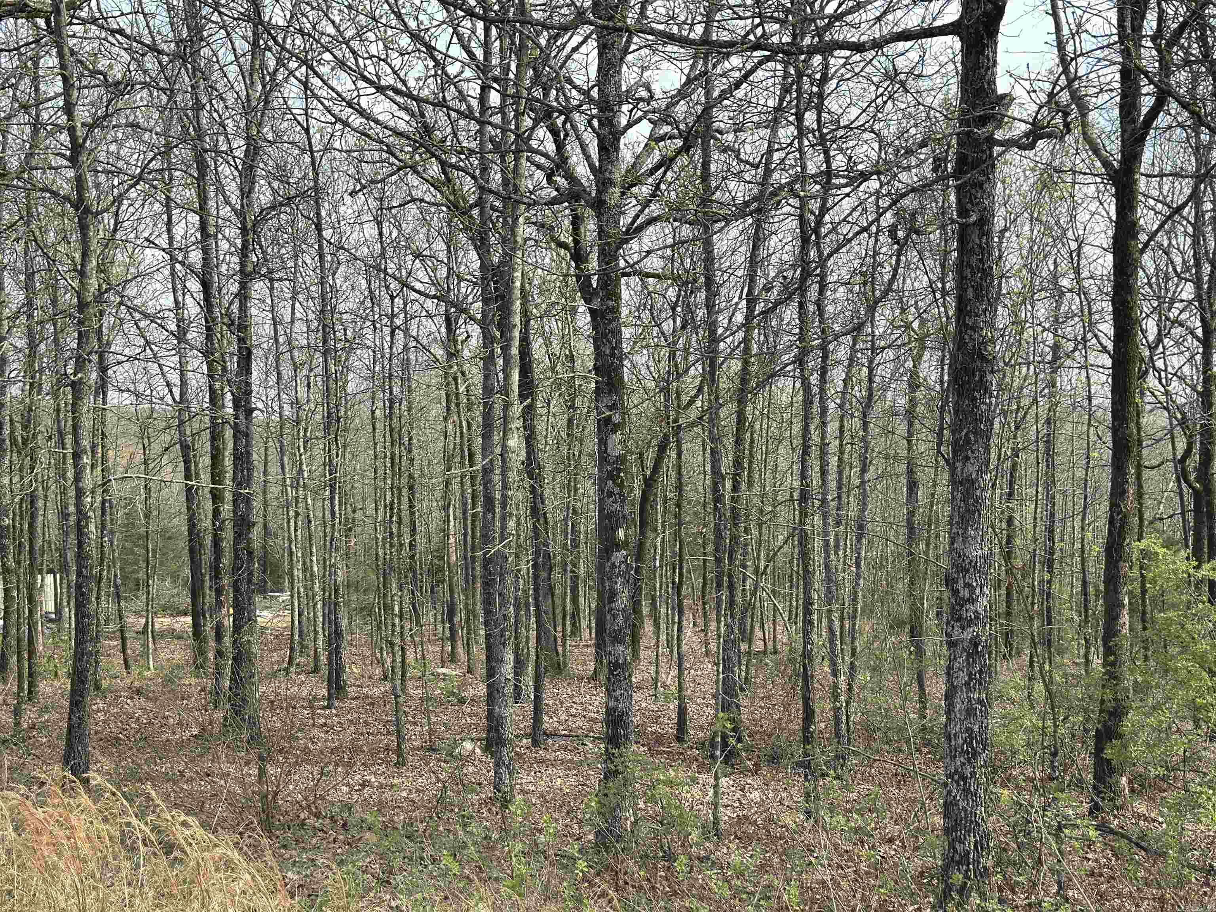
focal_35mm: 48
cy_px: 456
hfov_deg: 39.7
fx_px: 1686
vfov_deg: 30.3
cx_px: 608
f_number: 1.78
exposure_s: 1/1848
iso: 100
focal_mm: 6.86
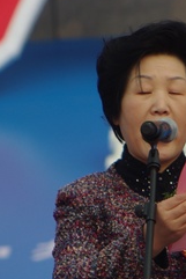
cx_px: 178
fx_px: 8644
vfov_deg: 1.8
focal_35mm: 1117
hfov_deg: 1.2
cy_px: 152
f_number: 6.7
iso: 100
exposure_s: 1/250
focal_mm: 200
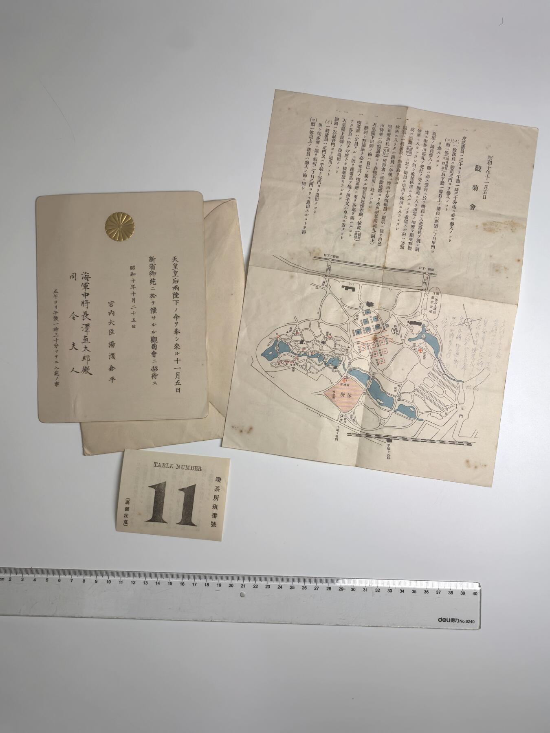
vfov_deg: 51.4
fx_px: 763
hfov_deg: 39.7
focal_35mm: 36
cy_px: 366
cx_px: 275
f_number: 4
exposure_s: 1/100
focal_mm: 5.75
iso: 100
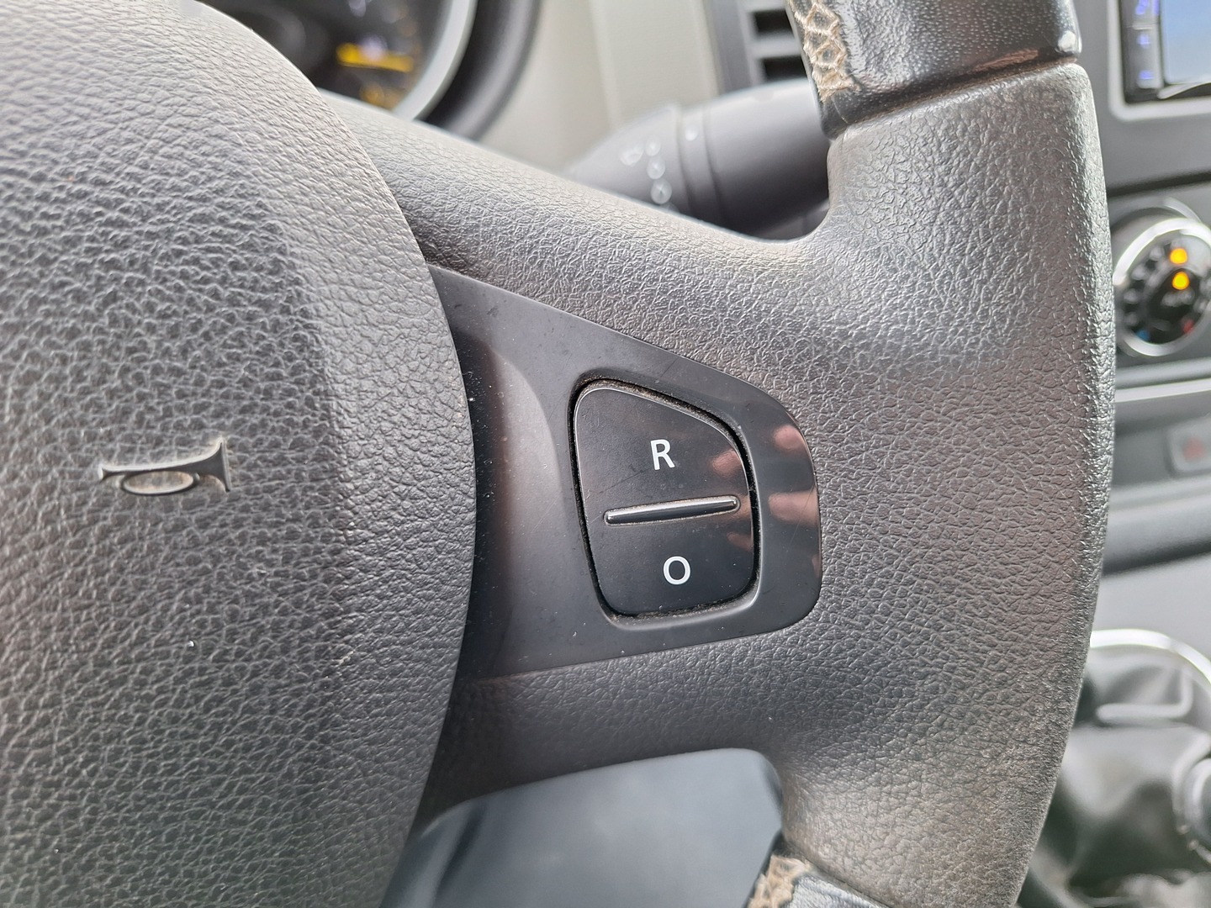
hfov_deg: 73.9
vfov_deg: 58.9
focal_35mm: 23
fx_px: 805
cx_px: 606
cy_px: 454
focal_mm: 5.54
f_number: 1.8
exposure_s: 1/50
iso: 100
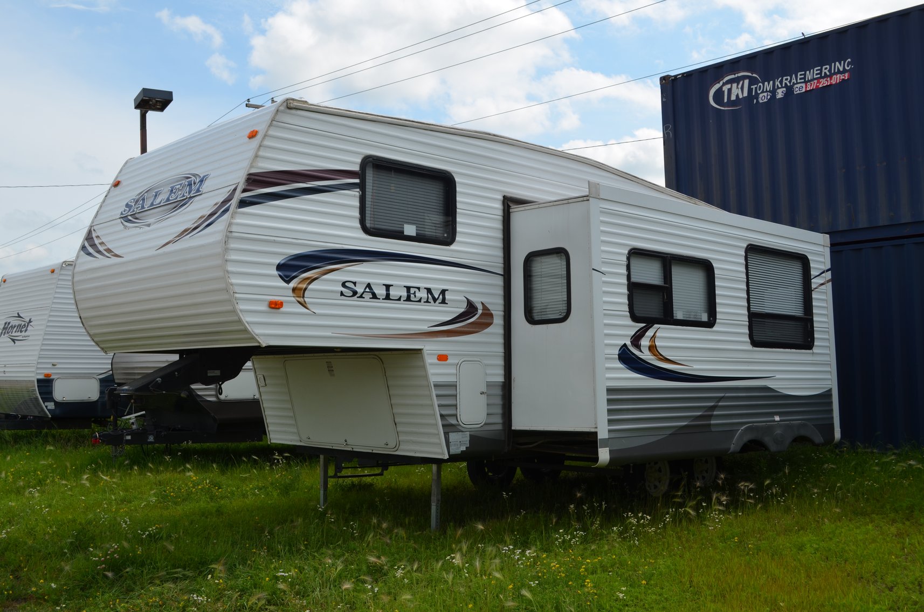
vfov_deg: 36.7
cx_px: 462
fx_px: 922
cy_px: 306
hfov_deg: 53.2
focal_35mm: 36
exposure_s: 1/320
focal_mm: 24
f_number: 9
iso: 100
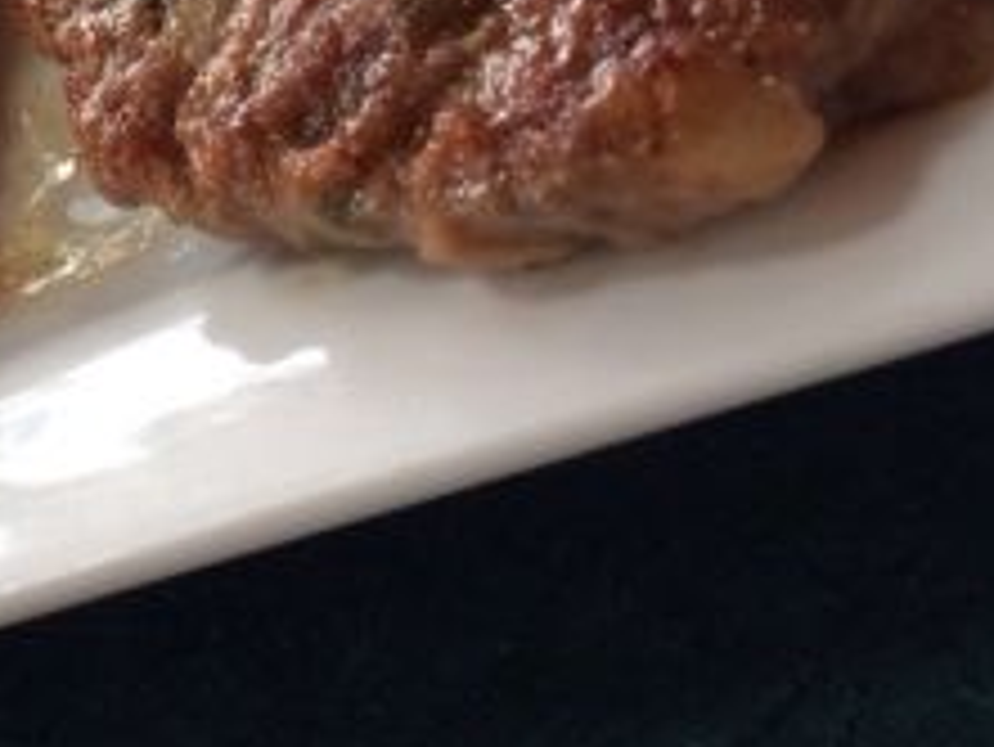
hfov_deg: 19.7
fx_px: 2729
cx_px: -121
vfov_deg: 15.2
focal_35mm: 95
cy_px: -43
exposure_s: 1/30
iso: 40
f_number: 2.2
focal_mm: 4.12
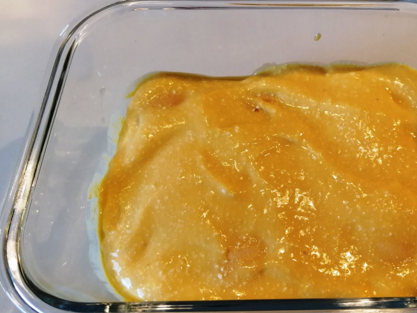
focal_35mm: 38
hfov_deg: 48.0
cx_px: 286
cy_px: 168
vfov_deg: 37.7
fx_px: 458
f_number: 1.8
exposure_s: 1/50
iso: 100
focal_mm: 3.95
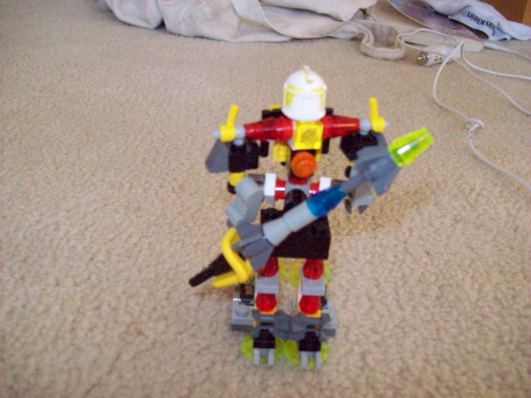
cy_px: 199
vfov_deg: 39.7
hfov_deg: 51.4
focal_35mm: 36
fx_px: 552
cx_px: 266
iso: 800
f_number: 2.7
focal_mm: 6
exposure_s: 1/128
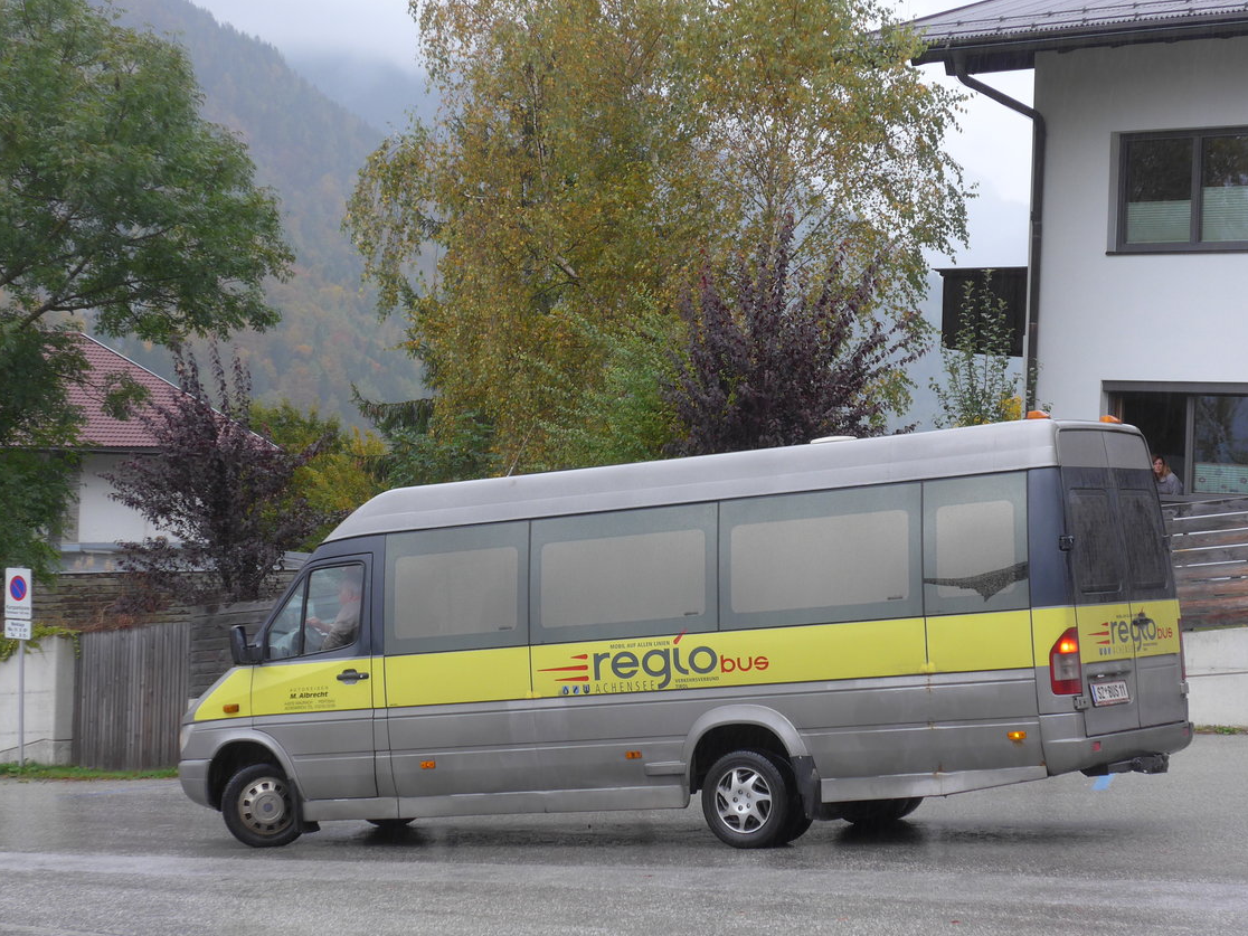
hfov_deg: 22.8
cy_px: 482
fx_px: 3101
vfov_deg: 17.2
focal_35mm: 86
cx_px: 661
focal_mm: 16
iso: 160
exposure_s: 1/80
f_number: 4.4
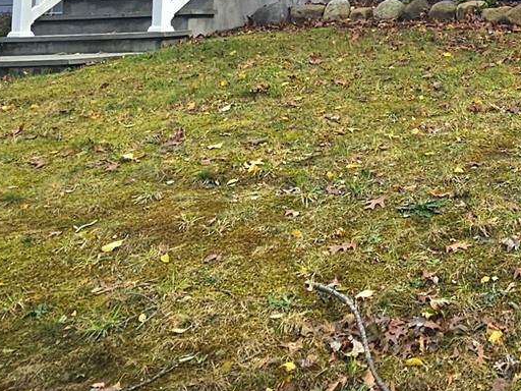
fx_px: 783
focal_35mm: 52
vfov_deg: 24.6
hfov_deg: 32.0
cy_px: -111
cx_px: 589
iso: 50
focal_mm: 2.2
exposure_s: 1/1250
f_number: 2.2
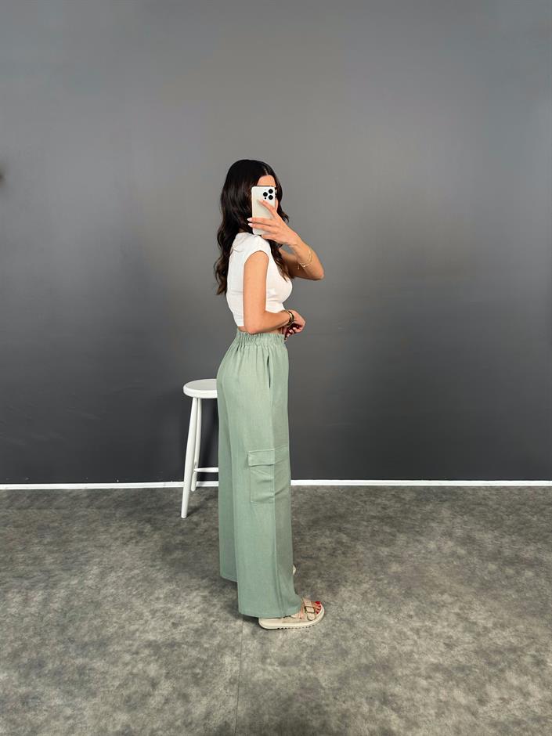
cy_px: 368
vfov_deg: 71.6
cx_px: 276
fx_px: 510
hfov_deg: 56.8
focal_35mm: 24
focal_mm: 6.86
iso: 100
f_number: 1.78
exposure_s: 1/121
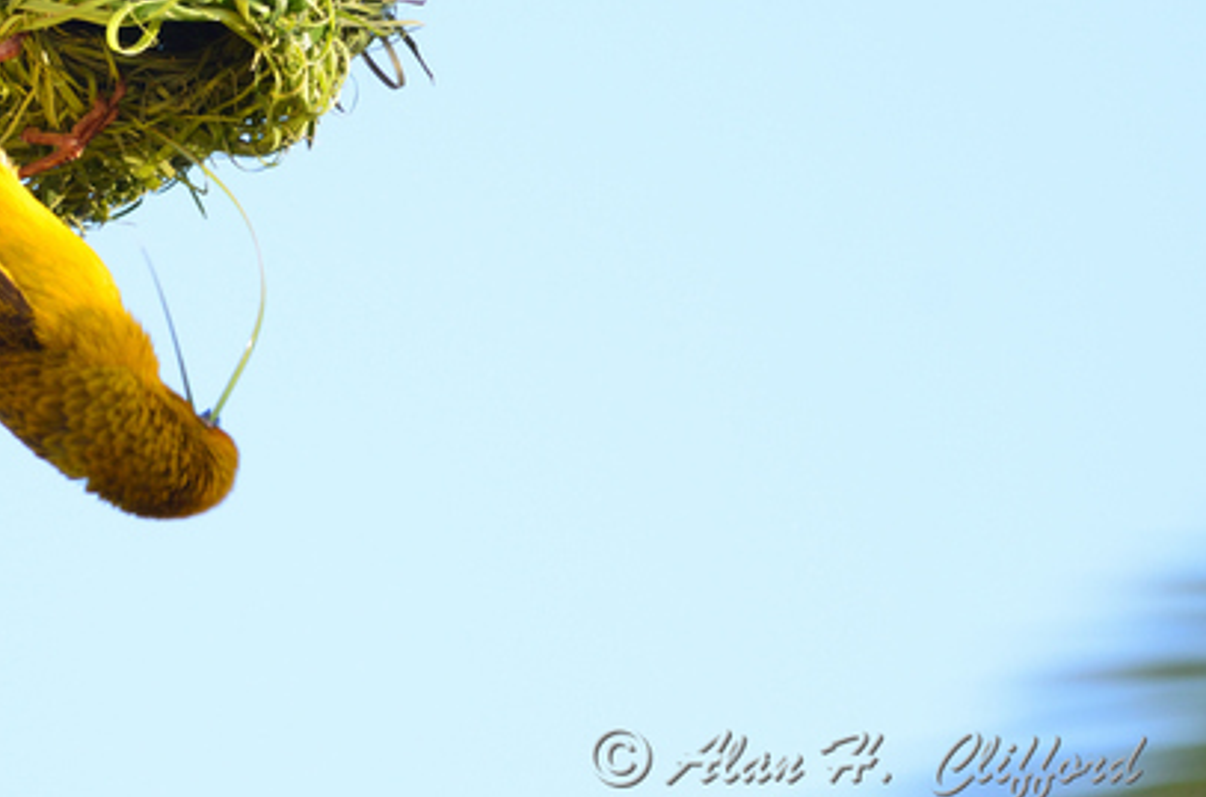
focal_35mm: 542
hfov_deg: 3.8
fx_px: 18108
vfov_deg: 2.5
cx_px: 193
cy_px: 159
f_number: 5.3
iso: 400
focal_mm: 210
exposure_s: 1/250
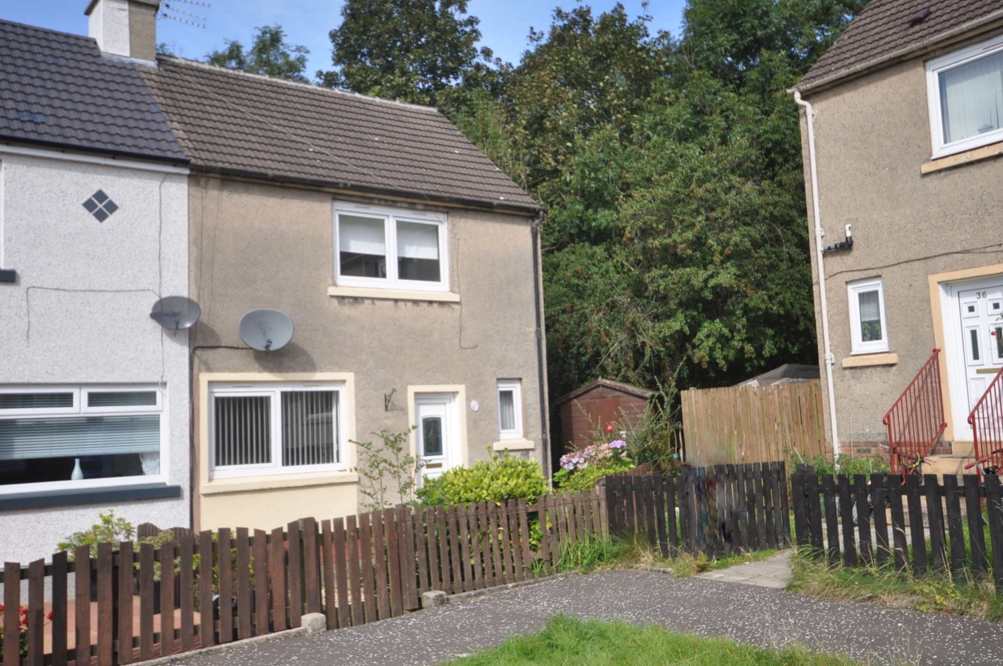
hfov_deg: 62.0
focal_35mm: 30
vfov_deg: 43.5
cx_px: 502
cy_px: 333
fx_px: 835
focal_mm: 20
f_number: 9
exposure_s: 1/320
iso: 200
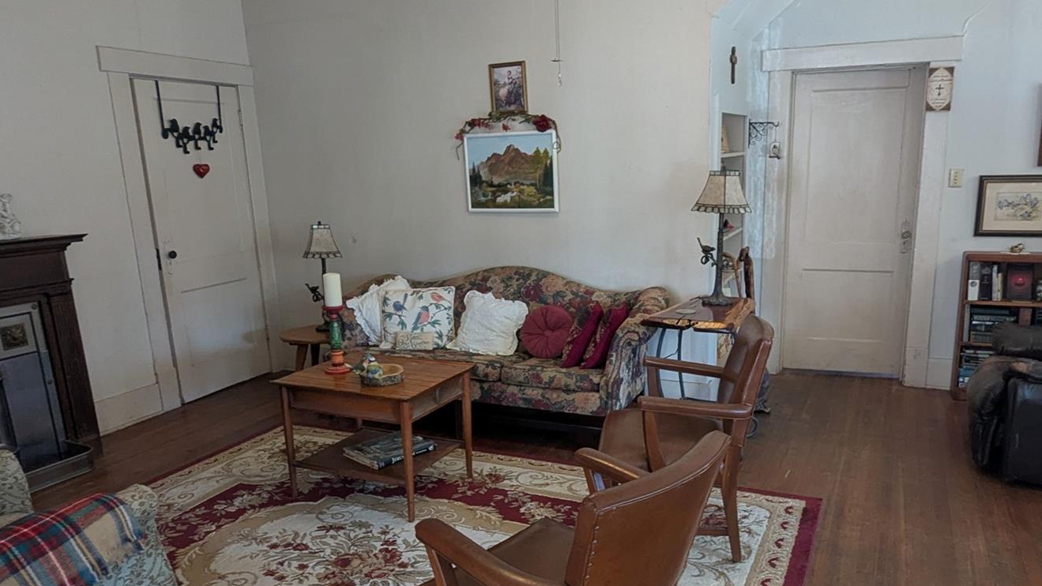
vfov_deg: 42.8
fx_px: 746
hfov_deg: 69.7
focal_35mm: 27
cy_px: 341
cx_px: 571
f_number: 2.2
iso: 97
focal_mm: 2.35
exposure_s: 1/24
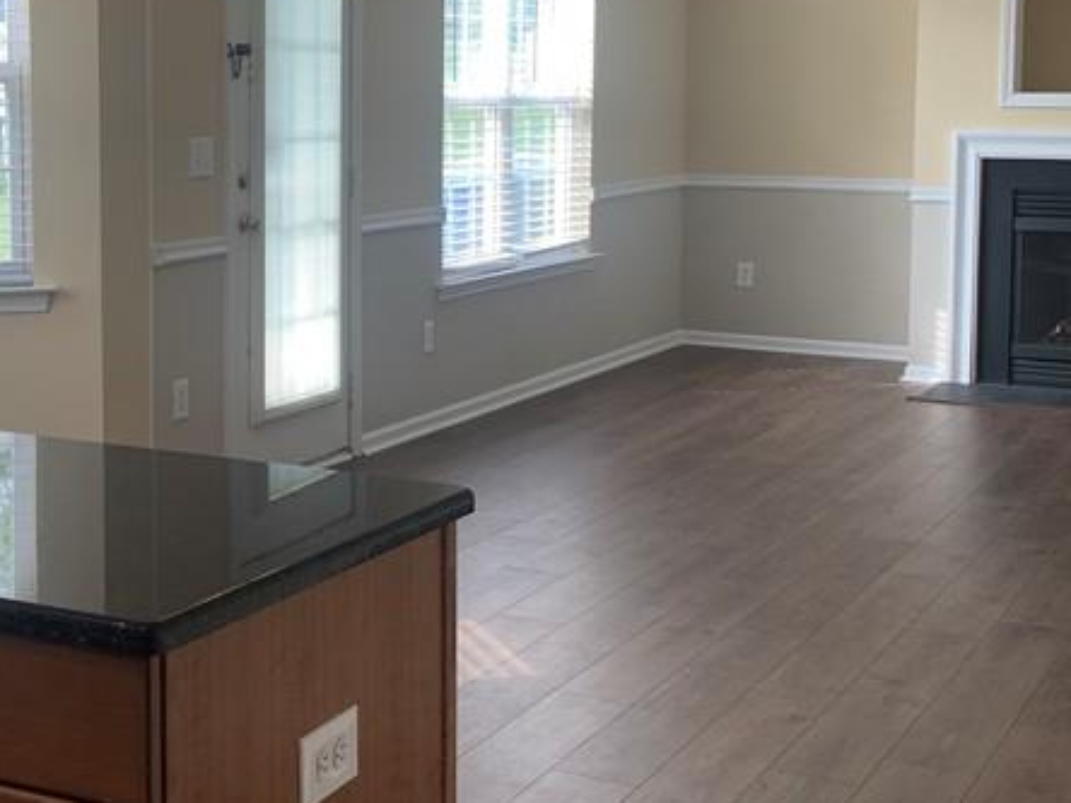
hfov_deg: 31.7
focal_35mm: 60
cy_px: 275
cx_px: 304
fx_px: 1856
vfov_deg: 24.3
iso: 25
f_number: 1.8
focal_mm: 4.25
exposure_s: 1/135
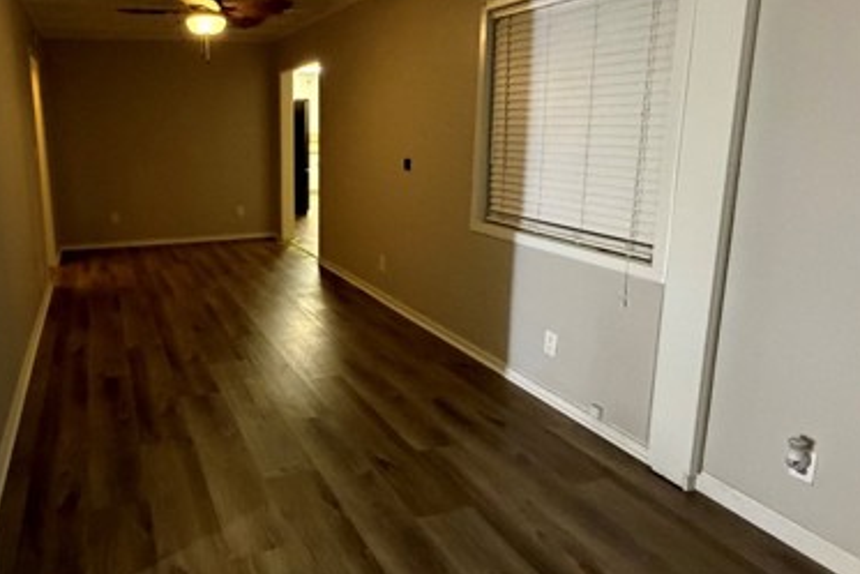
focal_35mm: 25
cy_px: 233
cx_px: 265
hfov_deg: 68.8
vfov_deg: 51.0
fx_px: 597
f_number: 2.2
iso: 800
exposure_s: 1/60
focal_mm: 2.22
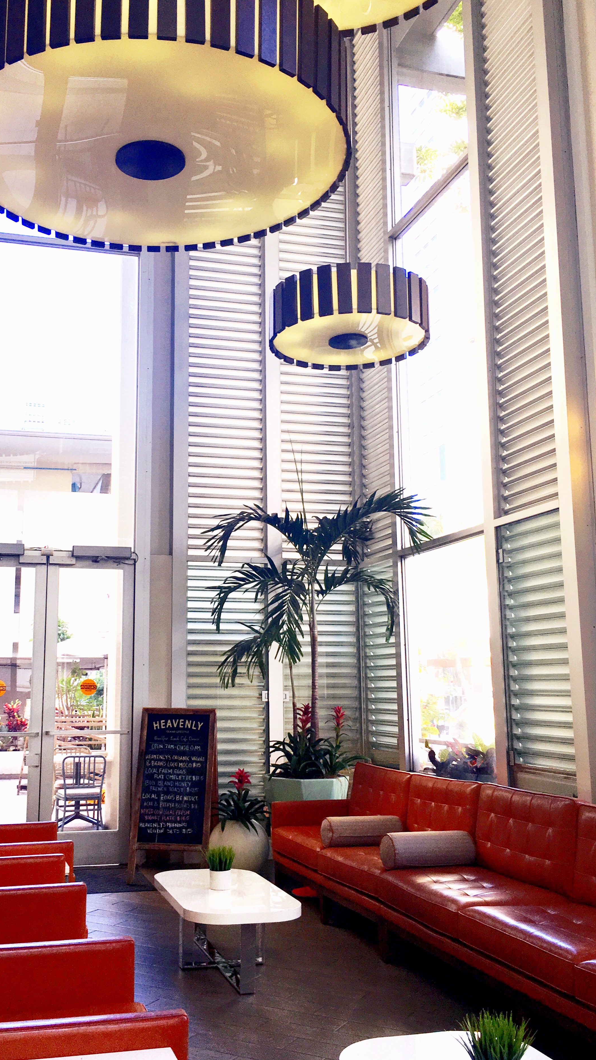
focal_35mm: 34
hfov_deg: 34.5
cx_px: 221
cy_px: 520
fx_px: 955
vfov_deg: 58.0
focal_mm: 4.15
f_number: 2.2
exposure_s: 1/60
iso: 32
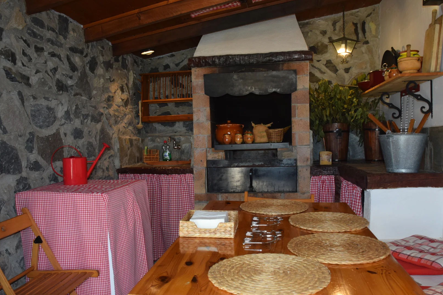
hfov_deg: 58.7
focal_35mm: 32
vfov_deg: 41.0
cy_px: 166
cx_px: 215
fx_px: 394
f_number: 5
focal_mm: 18
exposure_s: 1/100
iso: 800
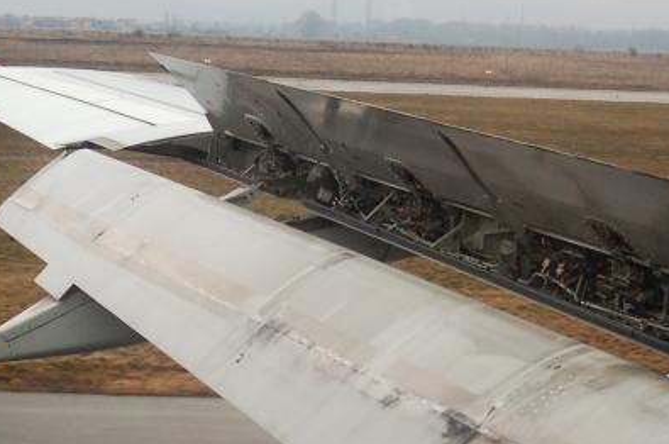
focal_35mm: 109
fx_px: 2022
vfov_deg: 12.5
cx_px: 307
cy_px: 160
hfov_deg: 18.8
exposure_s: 1/1000
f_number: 4
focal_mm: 28
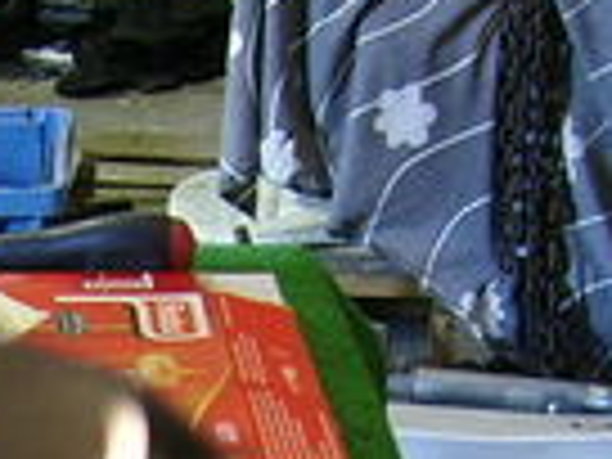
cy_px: 729
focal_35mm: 165
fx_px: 2917
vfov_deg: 8.7
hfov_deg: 11.7
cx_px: -135
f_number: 2.8
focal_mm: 5.95
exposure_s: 1/4
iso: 100
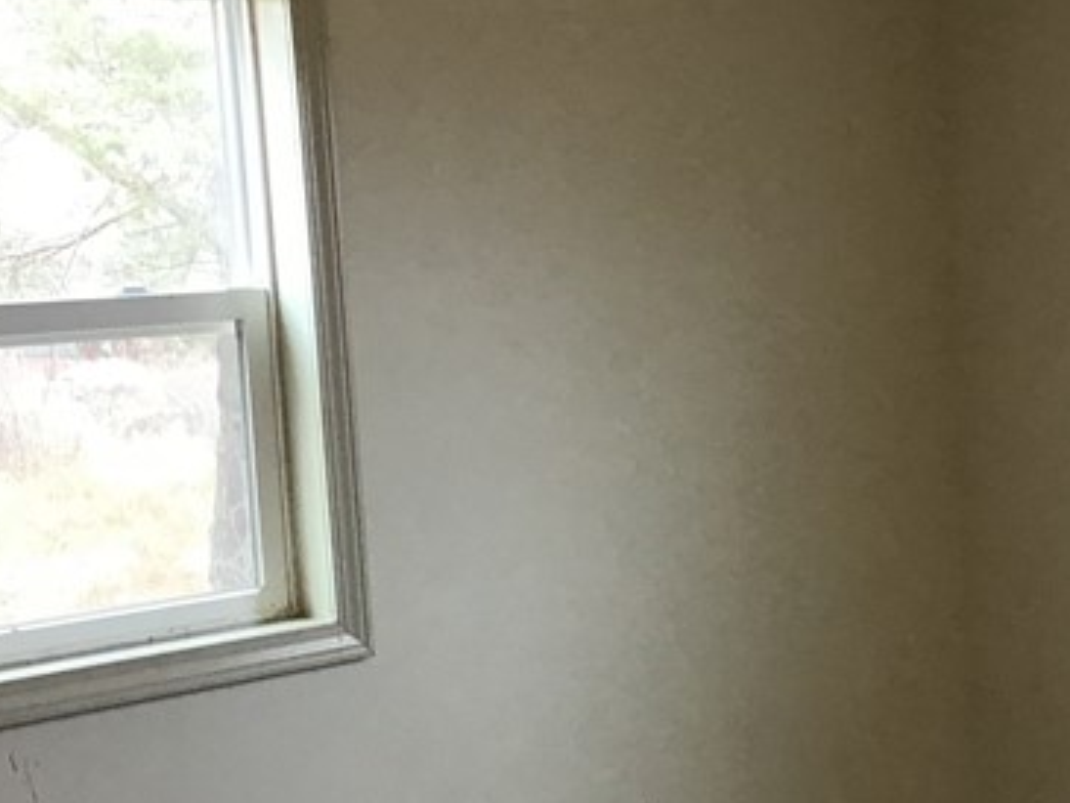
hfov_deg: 22.4
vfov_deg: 16.9
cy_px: 533
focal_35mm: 87
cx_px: 730
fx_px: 2690
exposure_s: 1/30
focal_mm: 3.3
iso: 32
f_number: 2.4
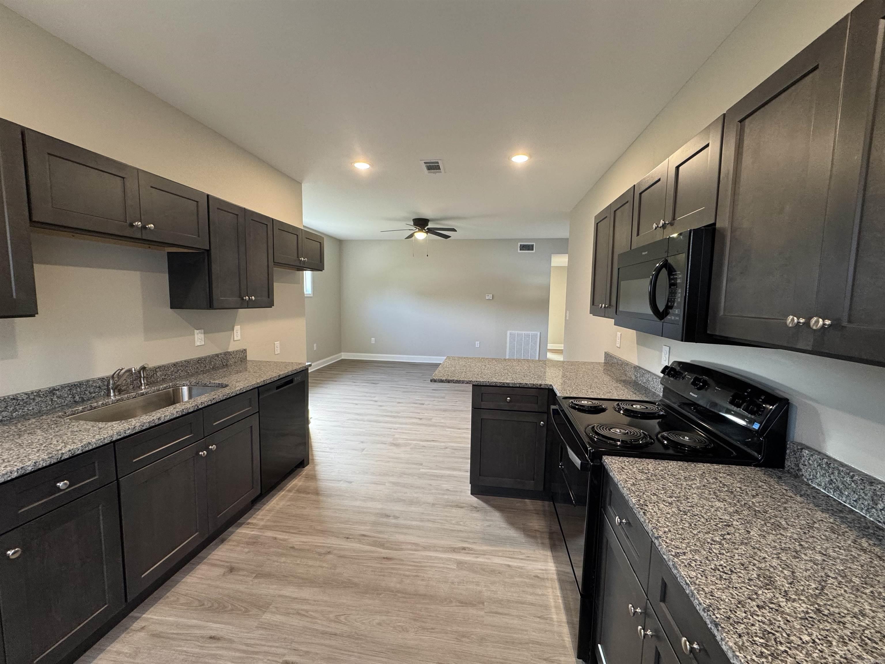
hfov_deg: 102.1
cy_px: 332
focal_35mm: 14
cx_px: 442
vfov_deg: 85.7
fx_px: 358
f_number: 2.2
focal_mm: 2.22
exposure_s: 1/60
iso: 200
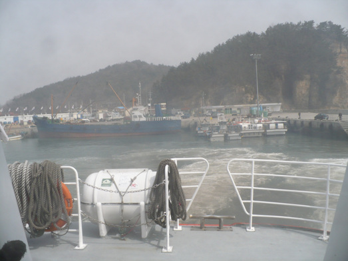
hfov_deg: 50.1
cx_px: 174
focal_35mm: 37
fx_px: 372
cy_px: 130
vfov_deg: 38.7
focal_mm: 6.1
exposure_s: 1/160
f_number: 8
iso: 100
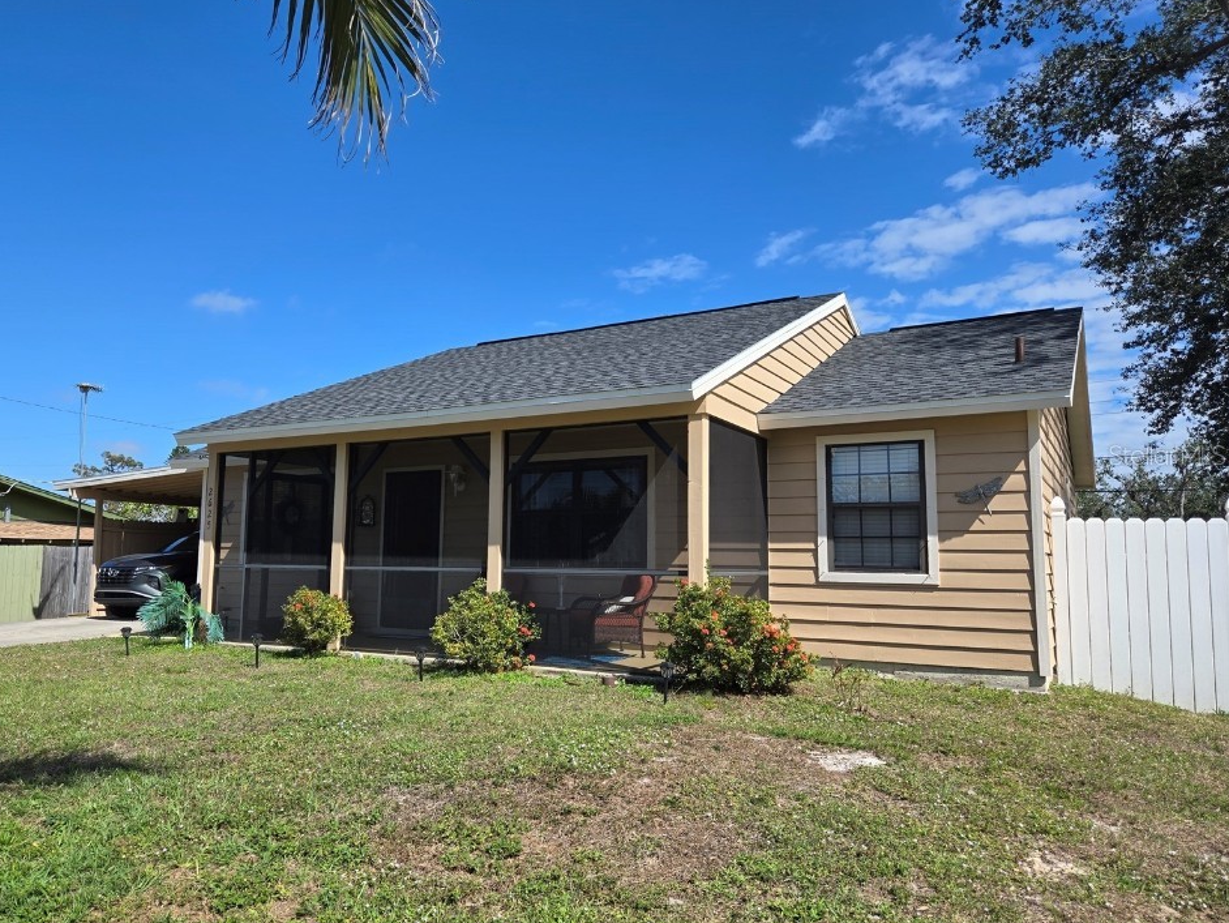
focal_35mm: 25
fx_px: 888
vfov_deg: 54.9
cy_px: 454
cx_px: 564
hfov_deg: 69.3
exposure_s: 1/2921
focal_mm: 5.4
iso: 40
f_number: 1.8
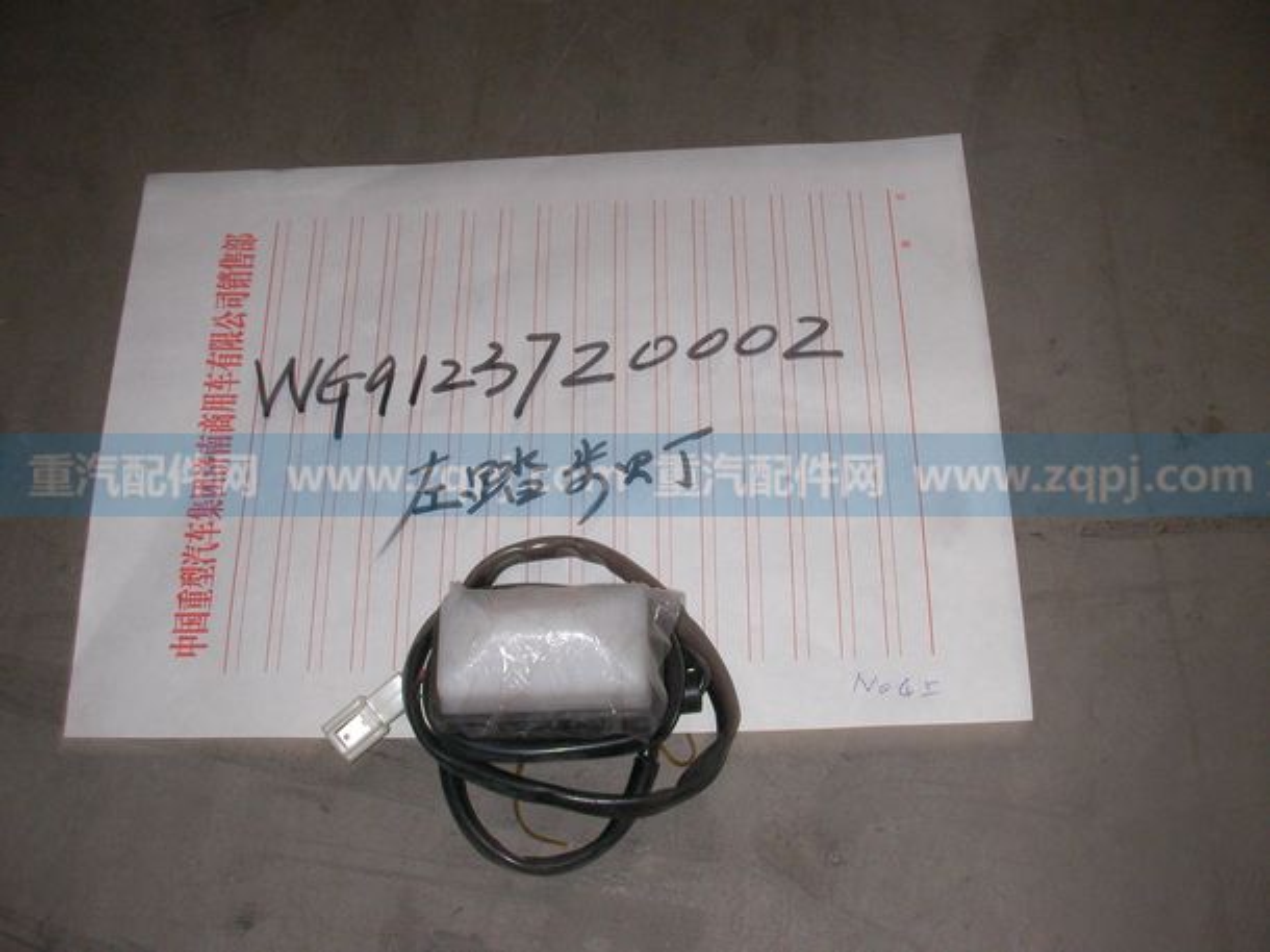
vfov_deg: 37.7
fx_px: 1394
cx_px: 635
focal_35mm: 38
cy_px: 476
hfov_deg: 49.0
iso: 200
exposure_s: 1/30
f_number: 5.6
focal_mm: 6.3
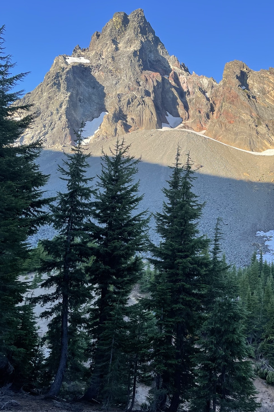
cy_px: 205
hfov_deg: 34.1
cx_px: 242
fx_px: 423
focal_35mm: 37
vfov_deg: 51.9
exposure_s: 1/545
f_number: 1.6
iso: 32
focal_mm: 4.2
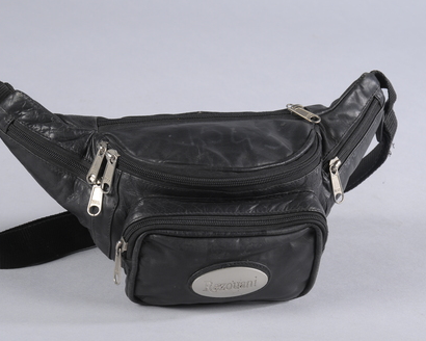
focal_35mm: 129
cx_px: 169
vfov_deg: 12.0
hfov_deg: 15.0
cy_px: 169
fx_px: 1621
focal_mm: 75
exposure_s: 1/125
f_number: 13
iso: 200
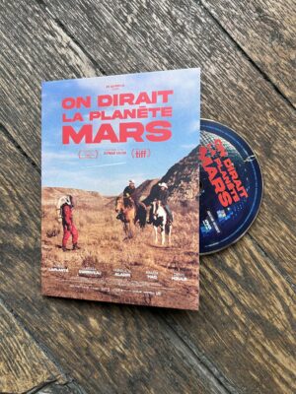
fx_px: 296
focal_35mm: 26
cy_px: 197
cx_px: 148
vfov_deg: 67.3
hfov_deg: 53.1
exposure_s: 1/50
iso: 160
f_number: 1.5
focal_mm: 5.7
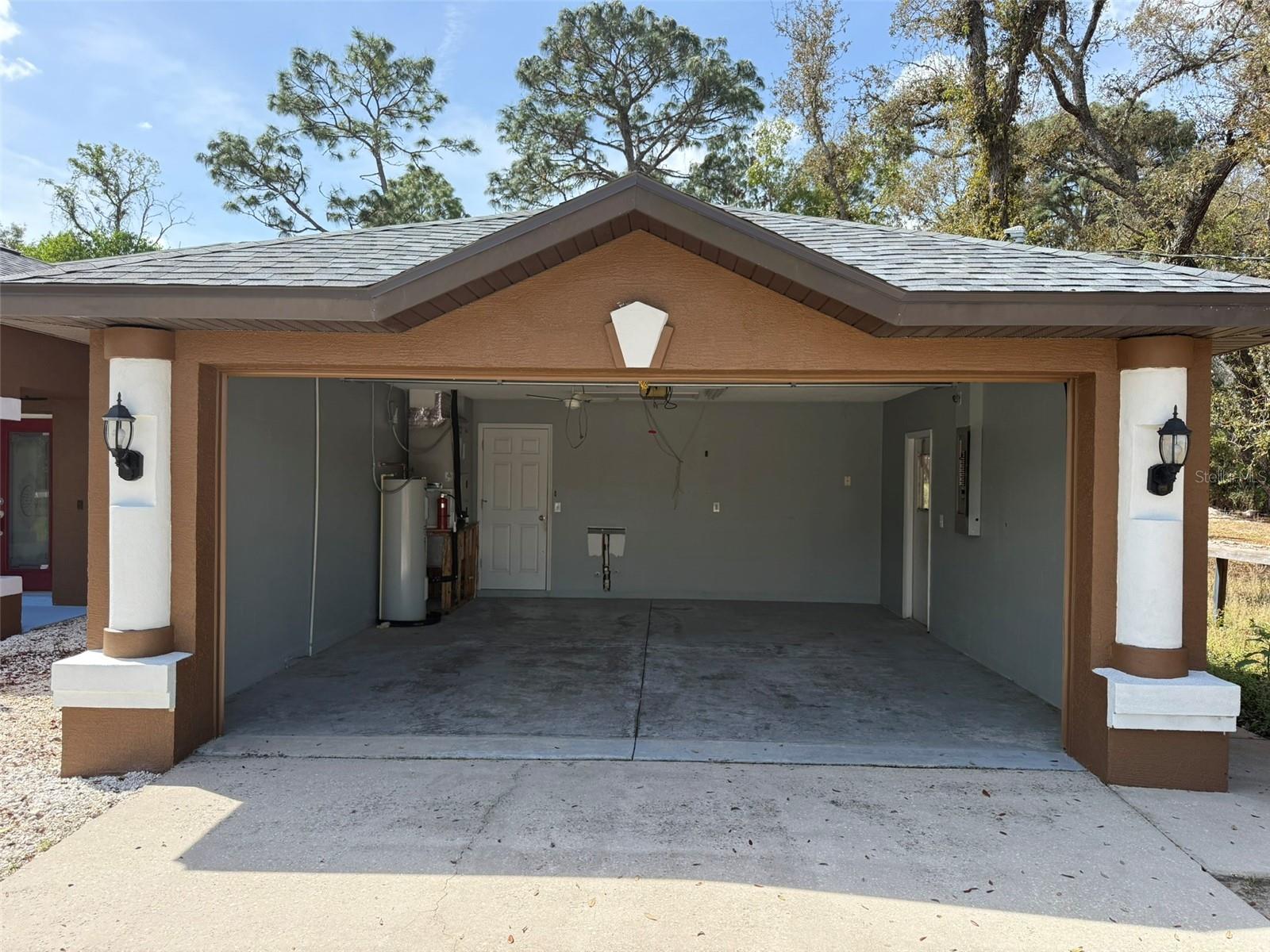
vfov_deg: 56.8
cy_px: 476
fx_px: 881
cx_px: 635
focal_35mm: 24
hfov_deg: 71.6
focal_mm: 6.76
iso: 100
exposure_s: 1/2370
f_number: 1.78
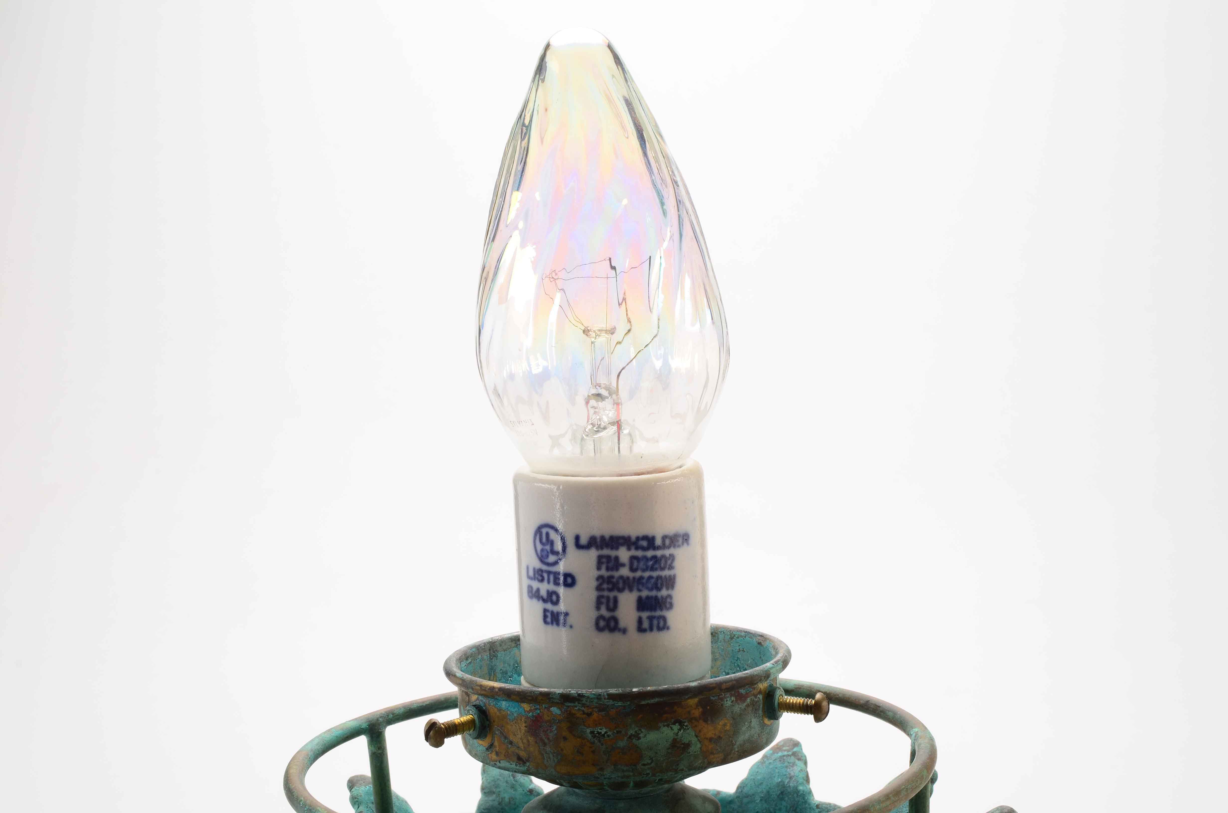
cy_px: 406
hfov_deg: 39.0
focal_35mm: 51
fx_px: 1736
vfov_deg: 26.4
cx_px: 614
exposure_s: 1/160
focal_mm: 34
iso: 100
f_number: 22
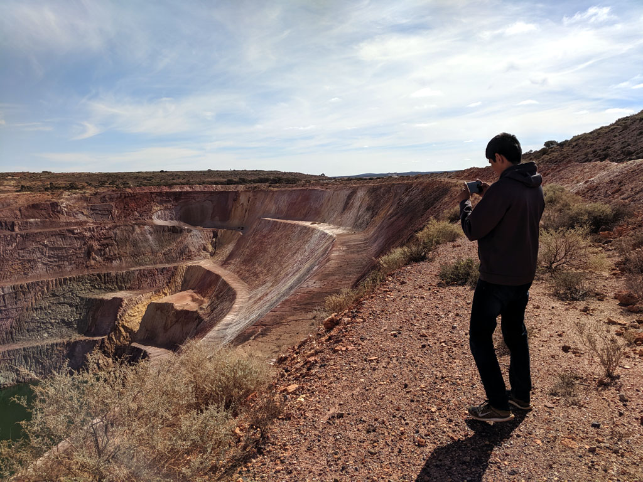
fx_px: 483
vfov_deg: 53.1
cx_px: 322
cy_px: 241
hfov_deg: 67.3
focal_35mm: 26
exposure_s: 1/3448
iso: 53
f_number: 2
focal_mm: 4.67
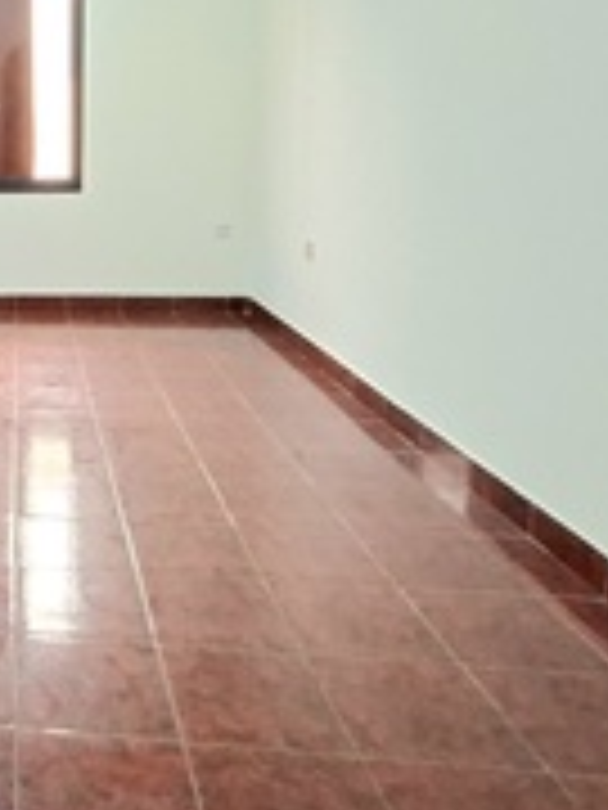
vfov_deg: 54.2
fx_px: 773
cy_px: 268
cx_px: -137
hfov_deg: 33.9
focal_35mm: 33
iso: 400
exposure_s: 1/24
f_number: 2.2
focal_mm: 1.74
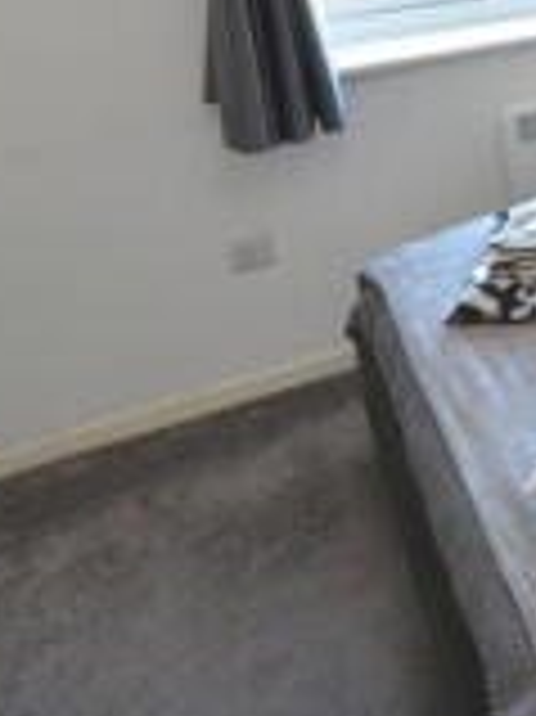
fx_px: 981
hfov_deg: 21.5
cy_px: 61
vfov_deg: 37.3
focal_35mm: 47
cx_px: 932
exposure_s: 1/60
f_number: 4
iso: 720
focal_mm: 11
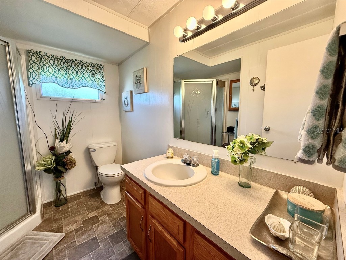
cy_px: 130
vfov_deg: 85.7
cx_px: 173
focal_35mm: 14
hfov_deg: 102.1
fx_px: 140
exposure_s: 1/120
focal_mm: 2.22
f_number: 2.2
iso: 200
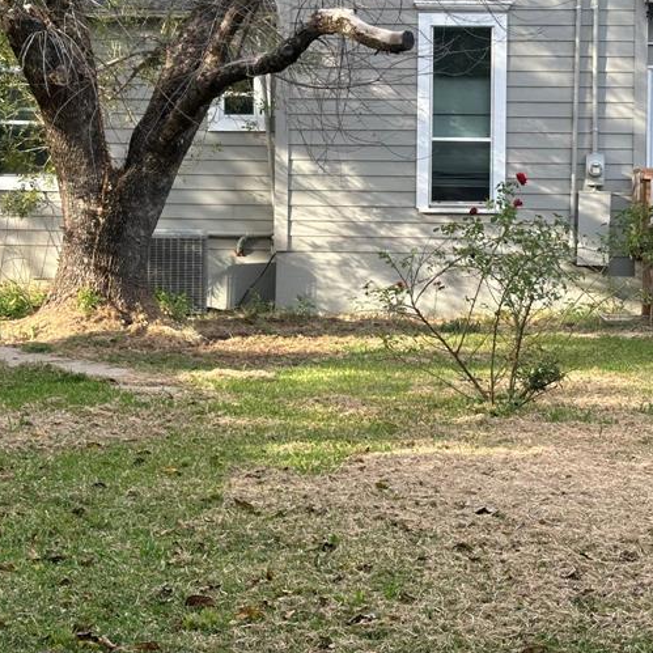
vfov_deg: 19.9
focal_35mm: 87
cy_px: 215
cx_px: 370
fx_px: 1857
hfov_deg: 19.9
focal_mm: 6.86
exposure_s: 1/454
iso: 64
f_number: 1.78
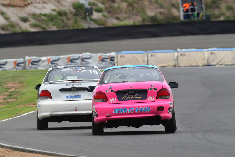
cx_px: 118
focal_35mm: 750
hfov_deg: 2.7
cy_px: 78
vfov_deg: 1.8
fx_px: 4897
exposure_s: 1/640
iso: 640
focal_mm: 500
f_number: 10
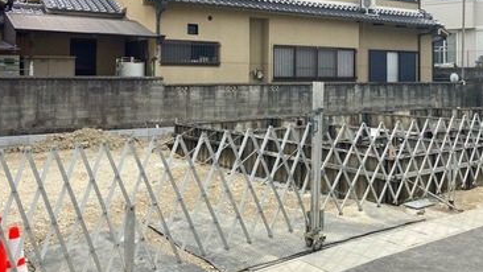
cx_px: 300
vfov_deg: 29.3
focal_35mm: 40
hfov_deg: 50.0
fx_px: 512
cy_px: 70
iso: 32
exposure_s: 1/704
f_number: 1.8
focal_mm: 3.99
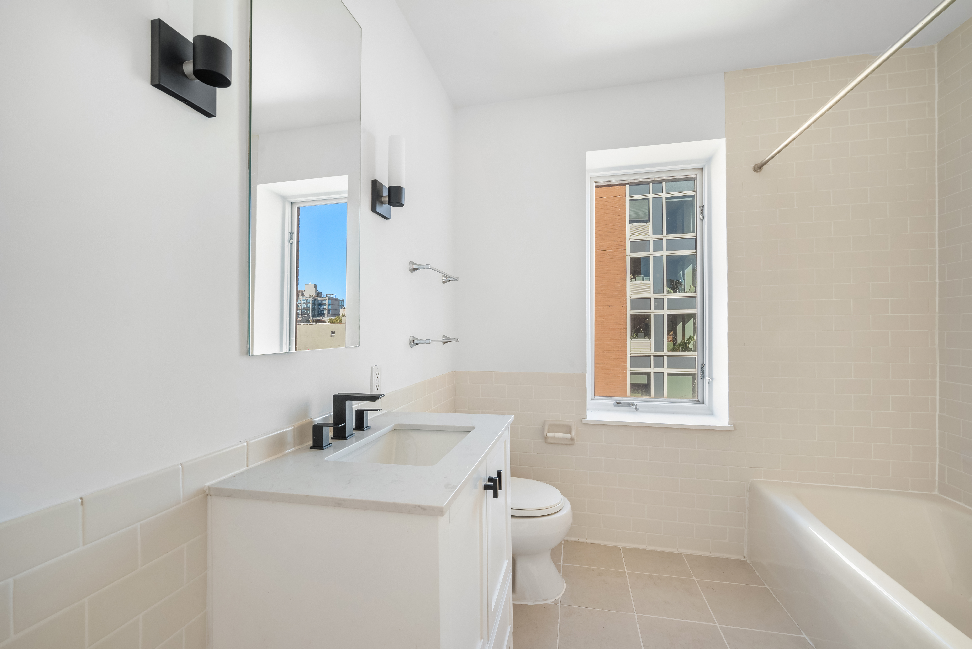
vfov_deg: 77.4
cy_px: 324
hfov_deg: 100.4
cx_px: 486
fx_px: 405
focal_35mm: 15
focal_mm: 15
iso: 400
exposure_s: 1/3
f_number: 11
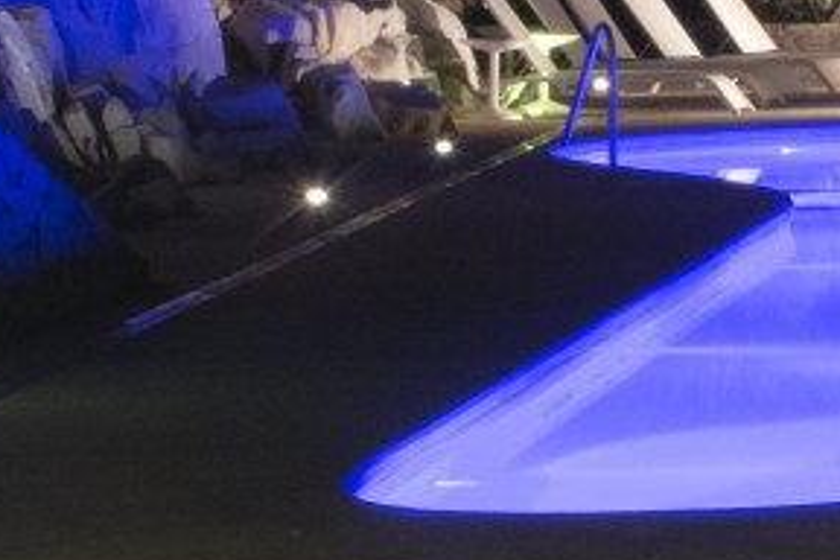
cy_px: 426
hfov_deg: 7.5
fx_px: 6384
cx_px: 790
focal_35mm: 274
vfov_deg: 5.0
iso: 400
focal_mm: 35
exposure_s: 10
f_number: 18
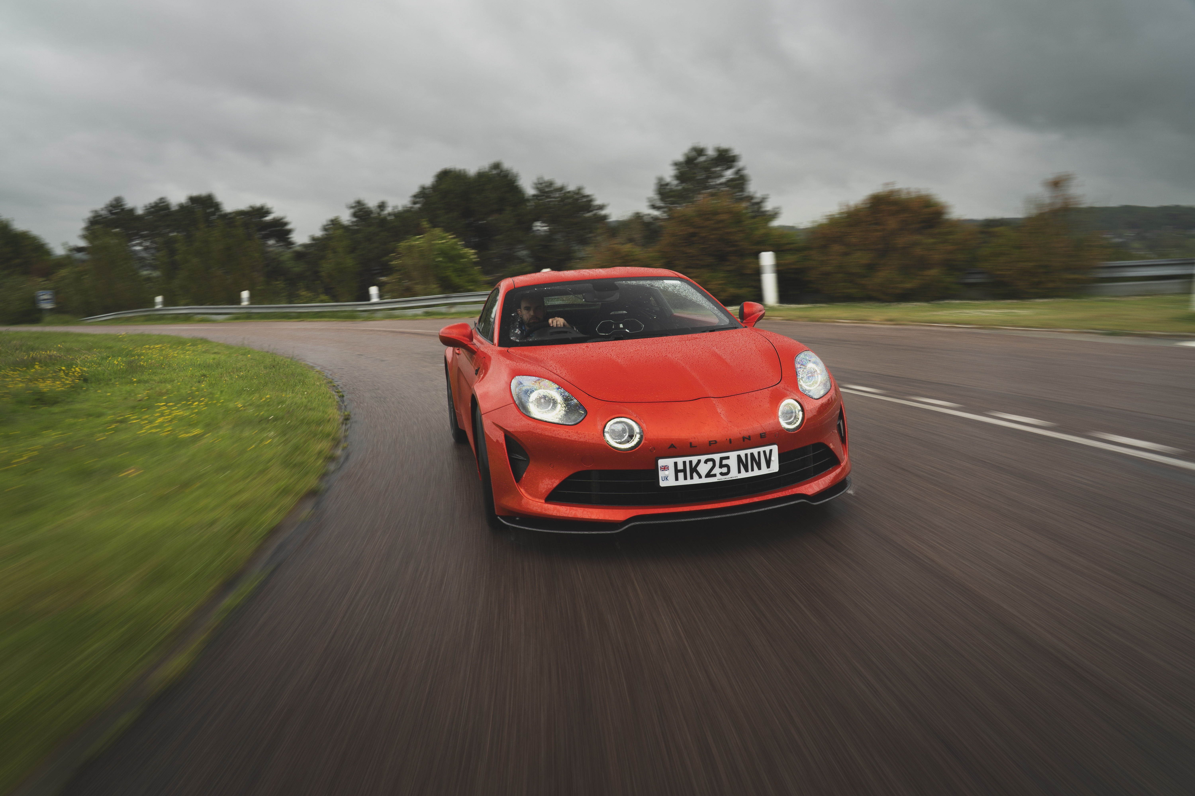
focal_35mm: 24
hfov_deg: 73.7
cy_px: 398
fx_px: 797
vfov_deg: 53.1
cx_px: 598
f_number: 11
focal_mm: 24
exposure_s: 1/30
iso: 100
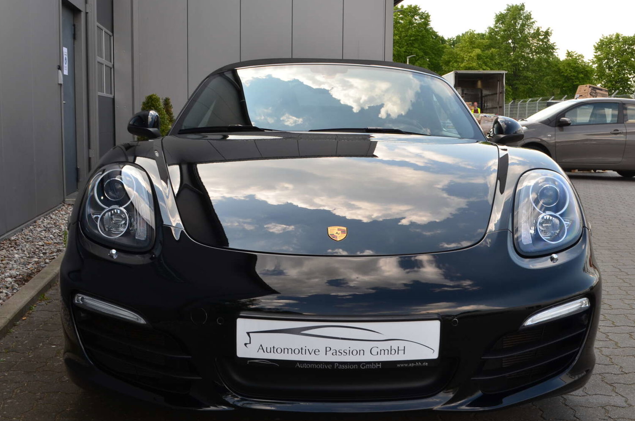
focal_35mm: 43
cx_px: 346
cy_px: 201
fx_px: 757
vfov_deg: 31.0
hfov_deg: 45.5
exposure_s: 1/60
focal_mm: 24
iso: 220
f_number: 10
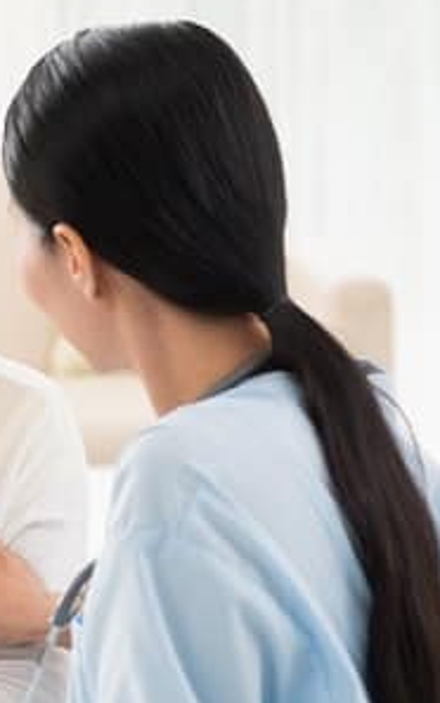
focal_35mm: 175
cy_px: 445
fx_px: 3353
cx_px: -229
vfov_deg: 12.0
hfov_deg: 7.4
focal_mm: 85
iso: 200
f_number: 5
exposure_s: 1/200
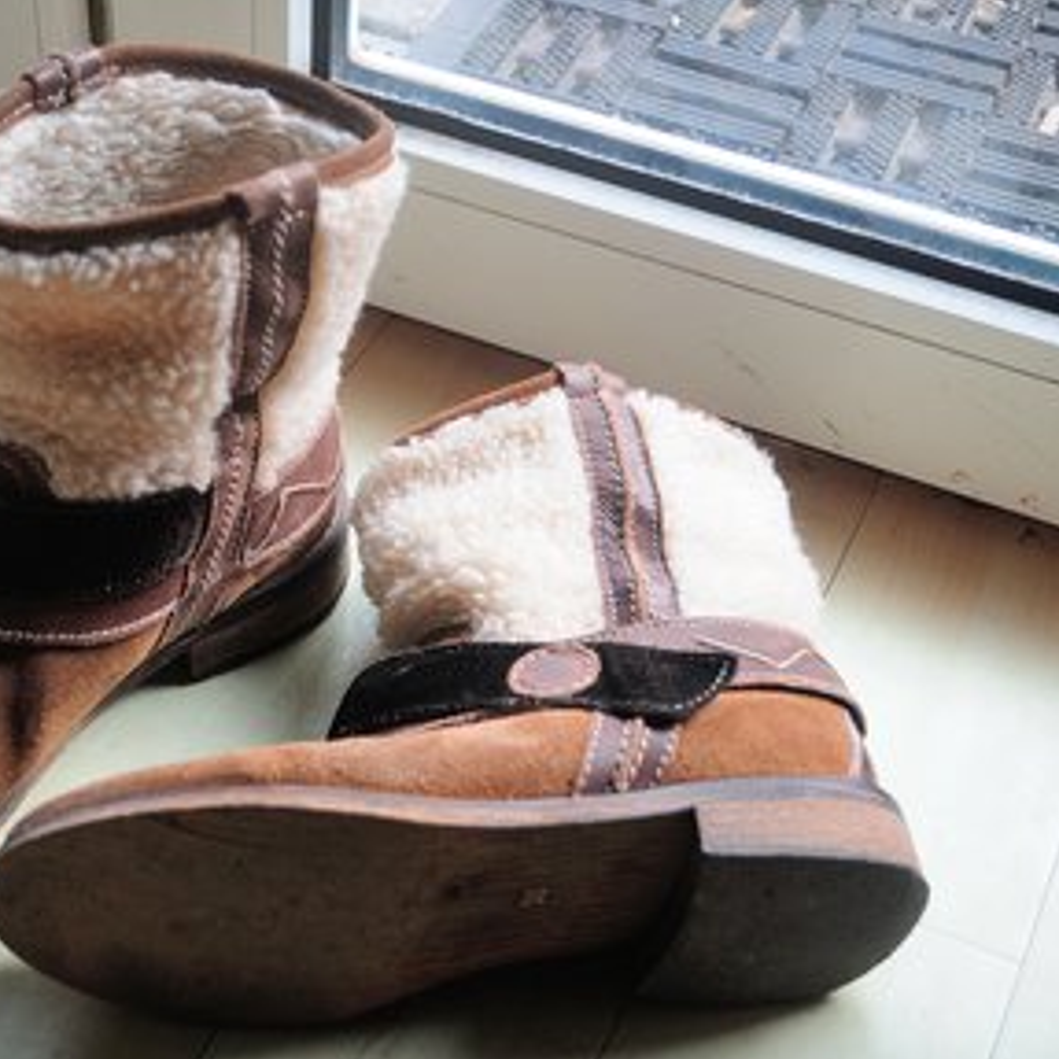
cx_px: 343
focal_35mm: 58
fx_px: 2007
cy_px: 531
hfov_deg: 29.3
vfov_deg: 29.6
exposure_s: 1/160
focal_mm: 30
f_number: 4.5
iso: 500
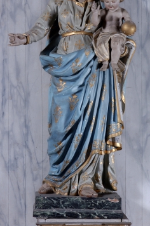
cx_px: 81
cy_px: 84
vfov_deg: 13.6
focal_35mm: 151
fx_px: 947
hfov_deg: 9.1
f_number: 22
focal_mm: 70
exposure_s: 1/60
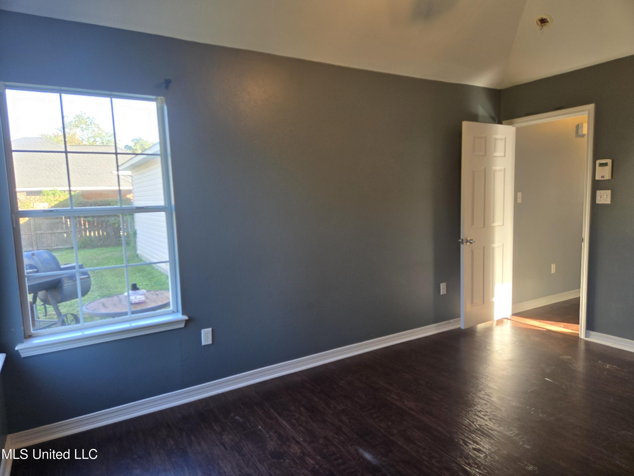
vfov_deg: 58.9
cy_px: 238
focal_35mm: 23
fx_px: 421
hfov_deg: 73.9
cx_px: 317
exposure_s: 1/120
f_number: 1.8
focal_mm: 5.4
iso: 100
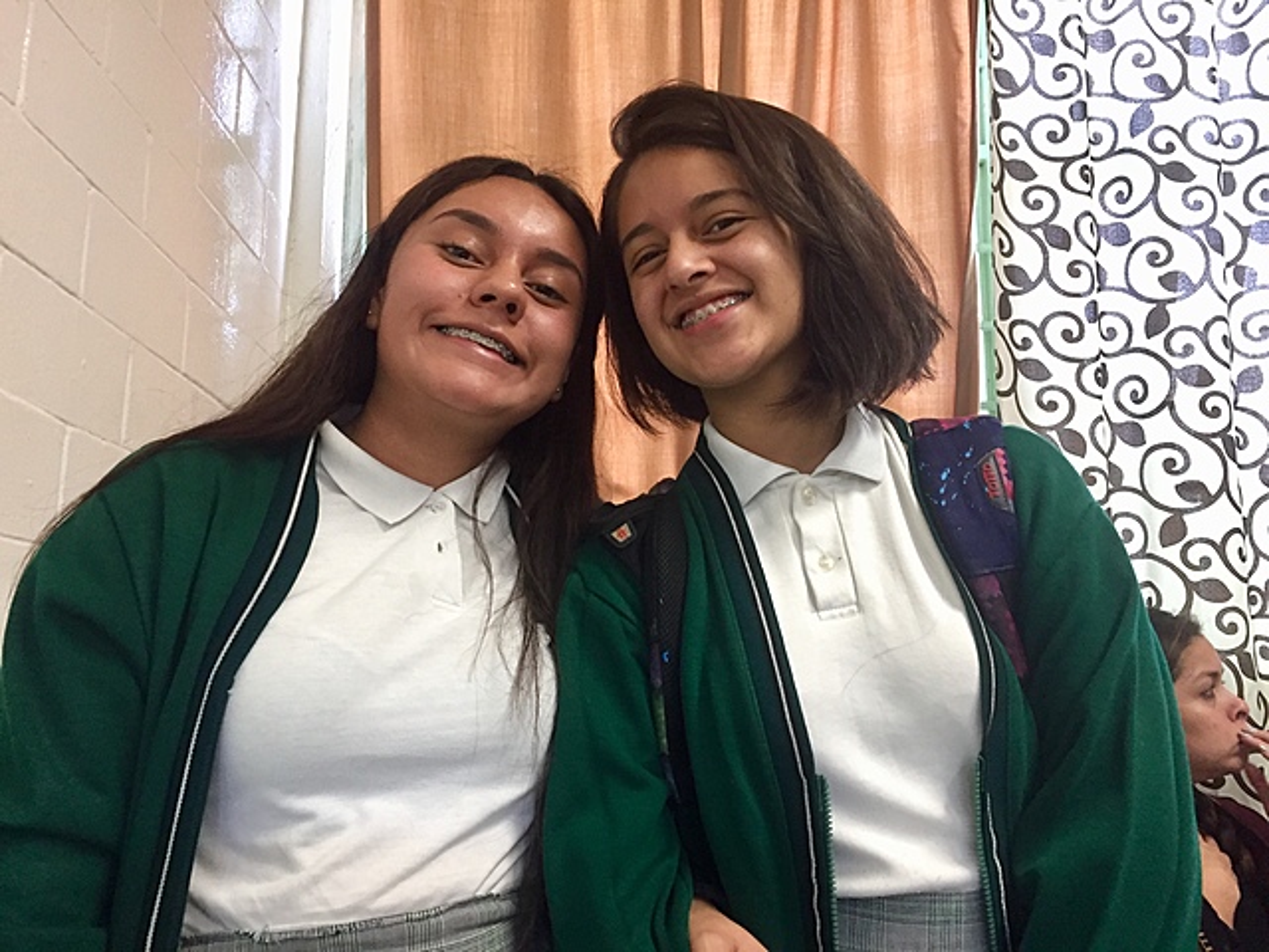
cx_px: 634
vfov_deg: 48.2
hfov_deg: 61.7
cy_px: 476
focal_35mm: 29
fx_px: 1063
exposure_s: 1/30
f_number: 2.2
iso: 160
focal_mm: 4.15
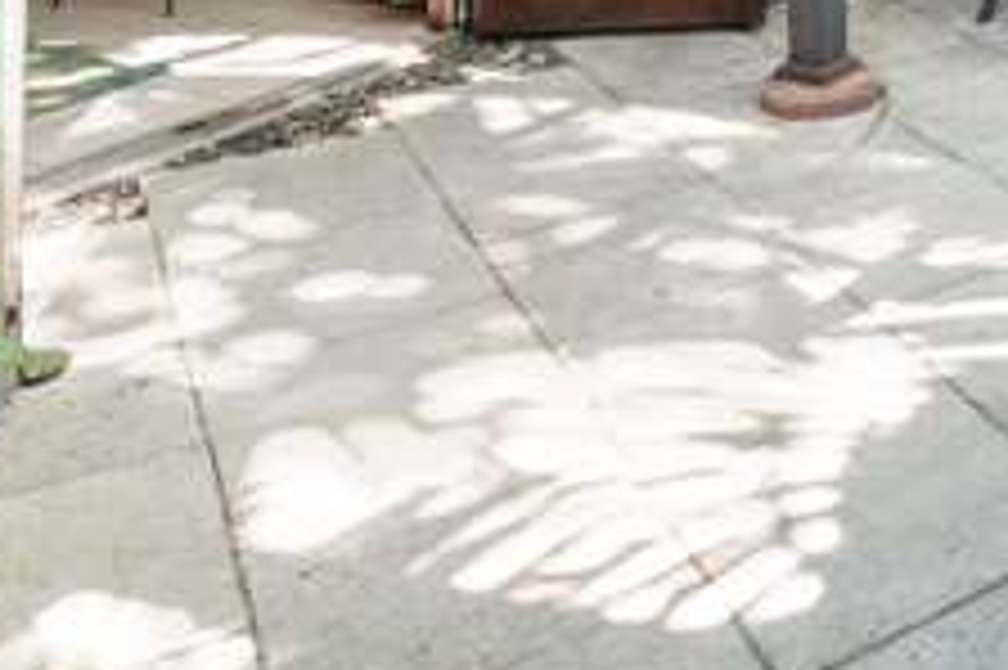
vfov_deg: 24.0
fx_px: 1343
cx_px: 1154
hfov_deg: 34.5
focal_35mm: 48
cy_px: -238
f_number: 9
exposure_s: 1/15
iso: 250
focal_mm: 14
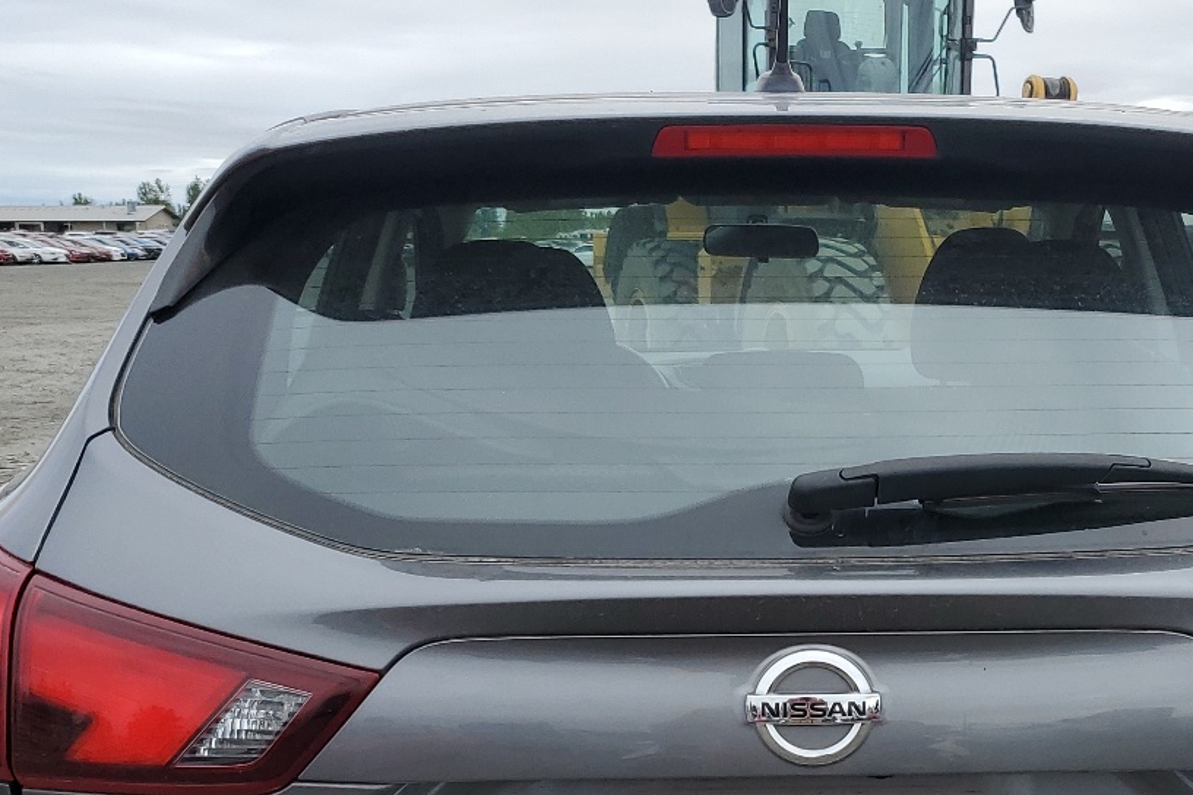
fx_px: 1756
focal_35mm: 53
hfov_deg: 37.2
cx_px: 787
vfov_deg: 24.6
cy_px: 741
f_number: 1.5
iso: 50
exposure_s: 1/2500
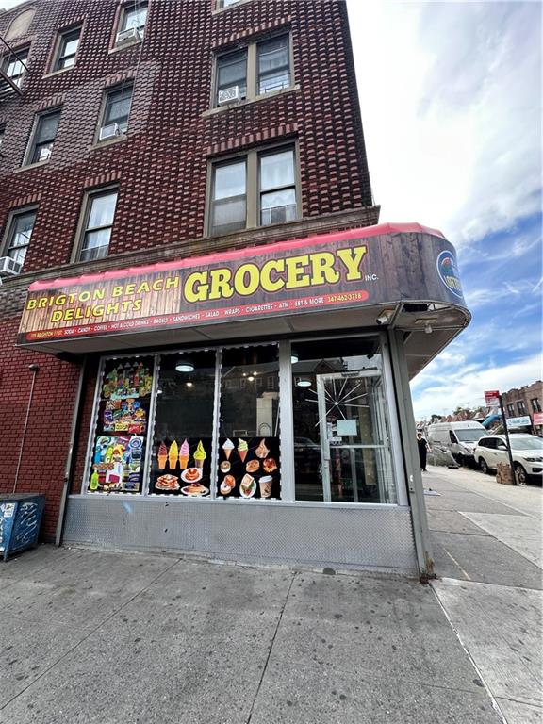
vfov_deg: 102.1
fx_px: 293
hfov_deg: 85.7
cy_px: 362
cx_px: 272
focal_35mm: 14
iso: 40
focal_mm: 2.22
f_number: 2.2
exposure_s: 1/385
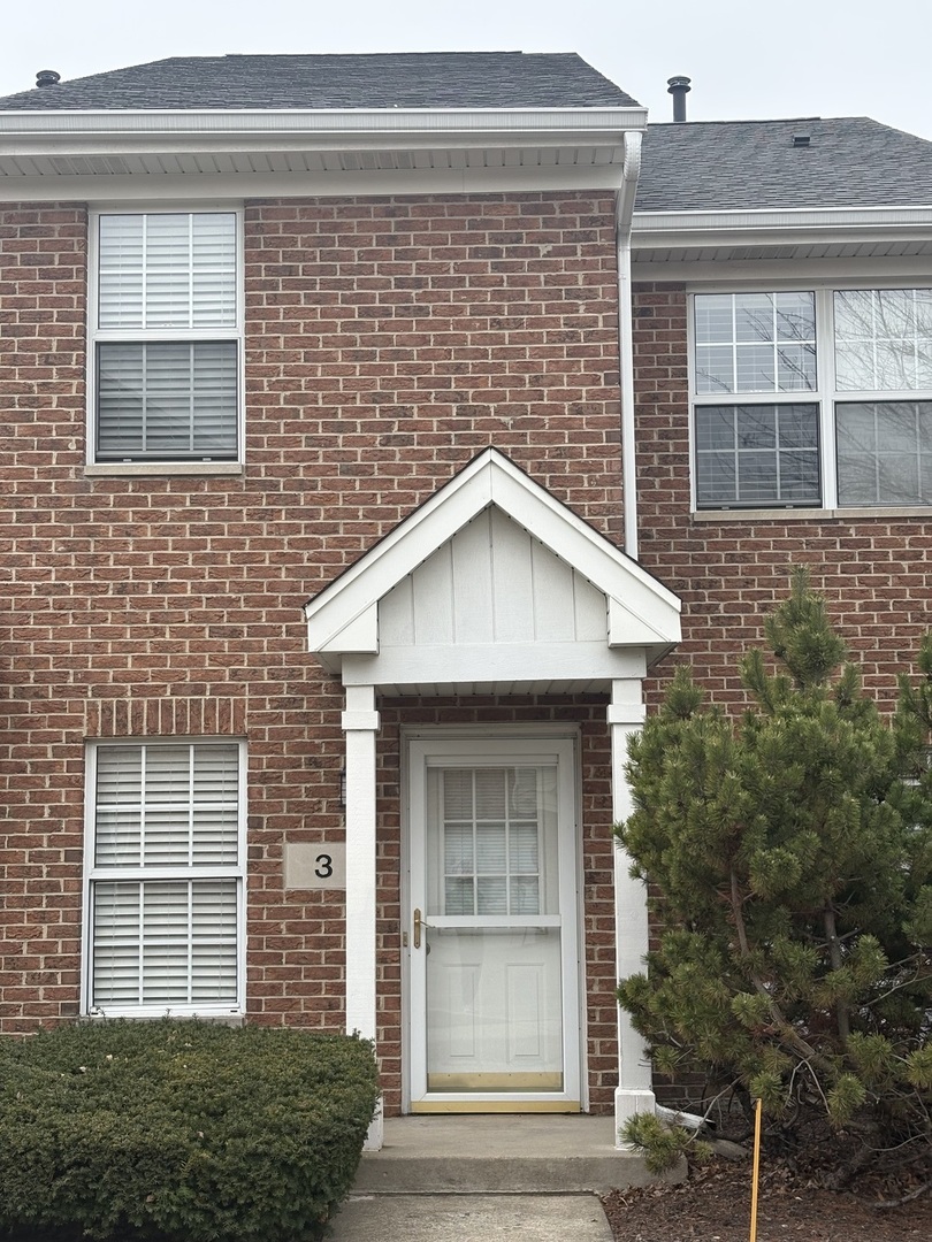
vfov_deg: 36.8
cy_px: 621
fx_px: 1867
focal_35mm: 52
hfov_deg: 28.0
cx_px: 466
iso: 32
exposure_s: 1/1032
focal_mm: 5.96
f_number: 1.6
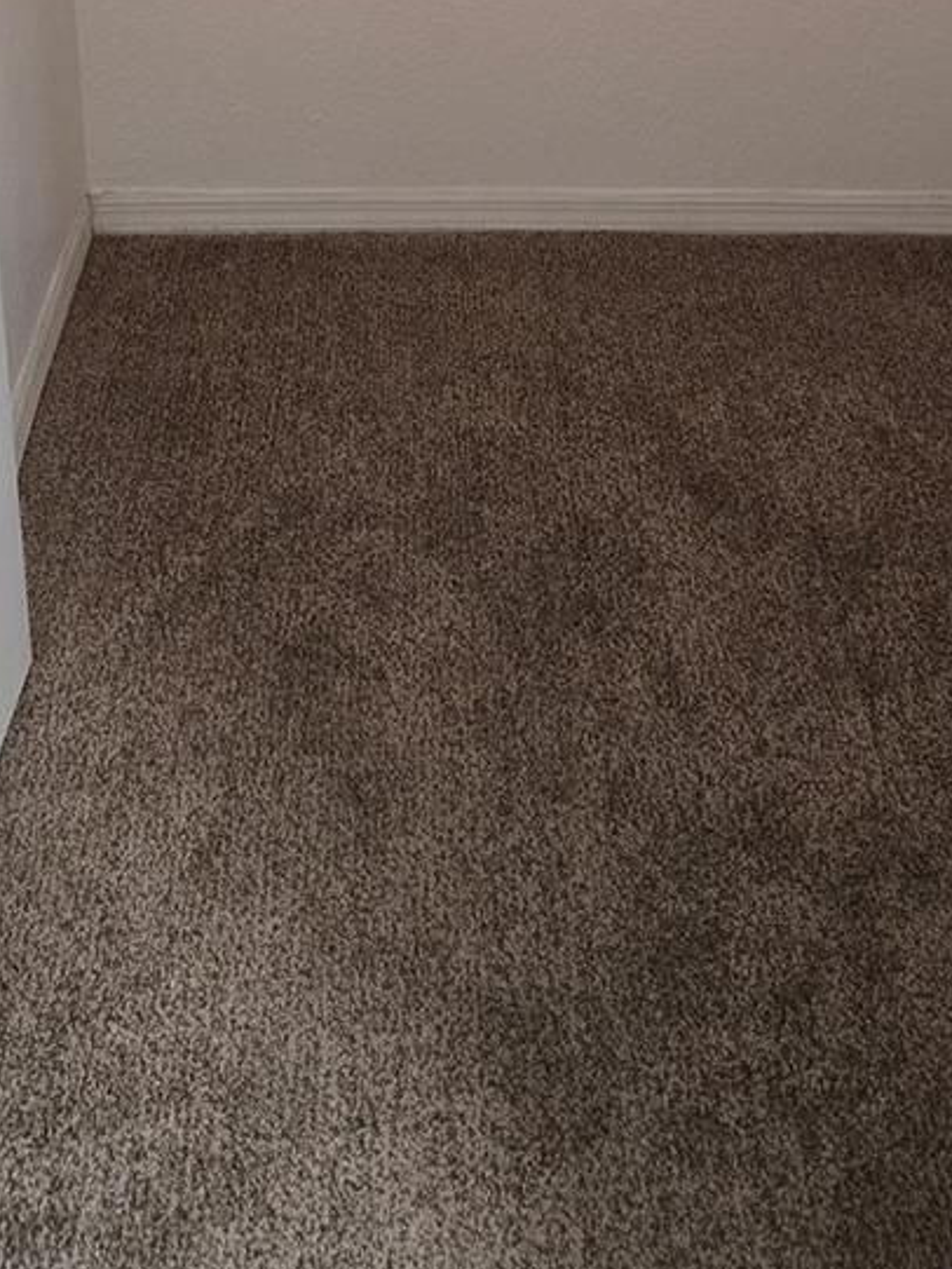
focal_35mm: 51
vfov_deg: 33.3
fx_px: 1869
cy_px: -84
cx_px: 417
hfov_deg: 28.5
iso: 400
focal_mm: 5.4
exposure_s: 1/120
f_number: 1.8
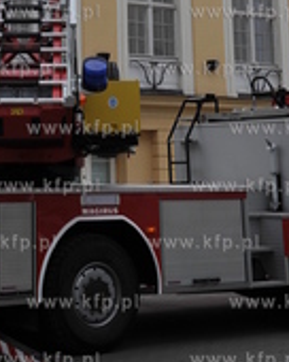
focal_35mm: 97
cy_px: -49
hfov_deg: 15.6
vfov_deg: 18.9
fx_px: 1037
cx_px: 15
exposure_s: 1/320
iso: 400
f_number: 9
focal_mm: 44
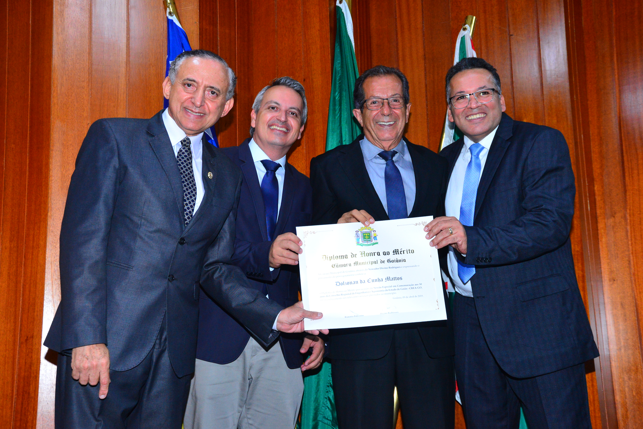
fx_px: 858
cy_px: 214
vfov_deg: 28.1
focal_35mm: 48
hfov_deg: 41.1
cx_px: 322
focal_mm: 48
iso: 3200
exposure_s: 1/125
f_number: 5.6
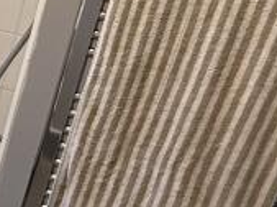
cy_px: 79
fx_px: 679
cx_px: -357
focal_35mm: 85
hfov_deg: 15.3
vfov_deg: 17.3
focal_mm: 2.22
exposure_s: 1/50
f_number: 2.2
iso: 200
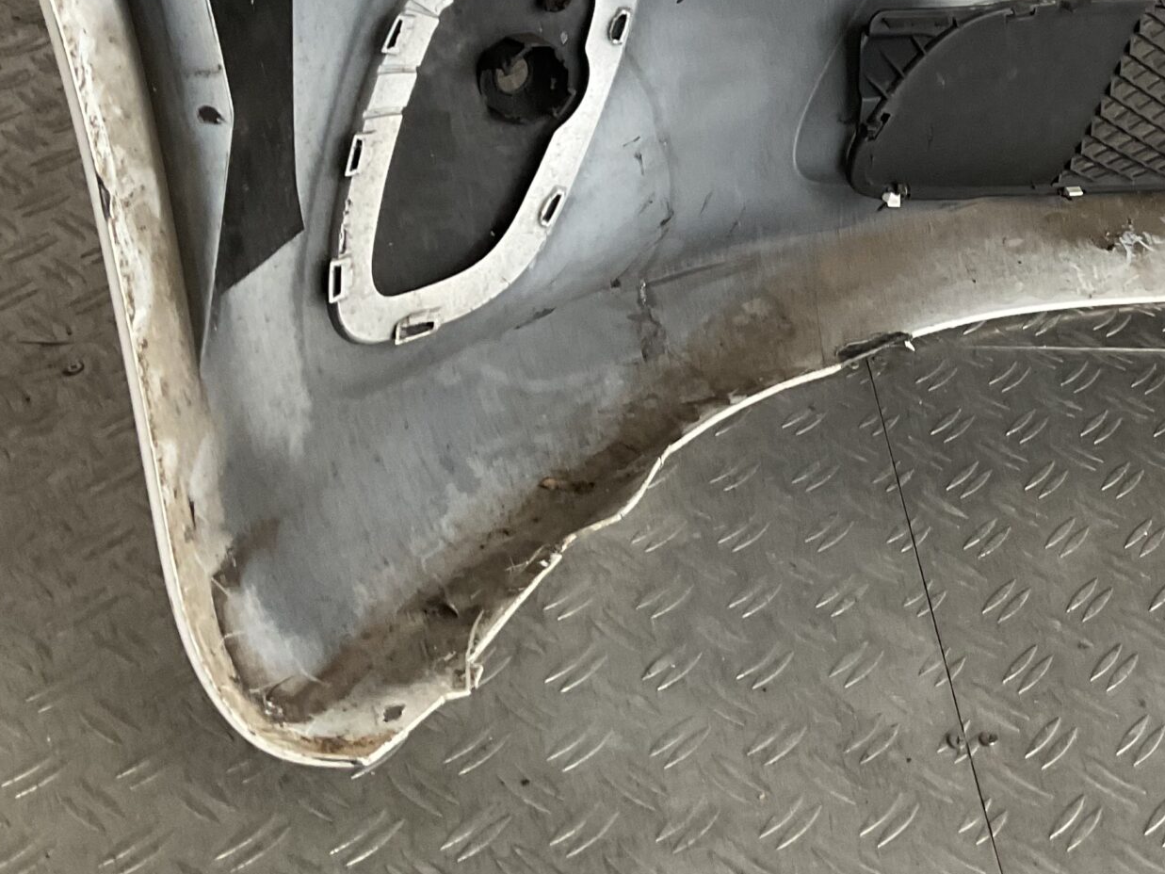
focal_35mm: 60
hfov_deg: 31.4
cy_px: 22
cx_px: 927
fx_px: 2019
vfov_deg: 23.5
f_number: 1.8
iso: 125
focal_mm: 3
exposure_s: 1/50
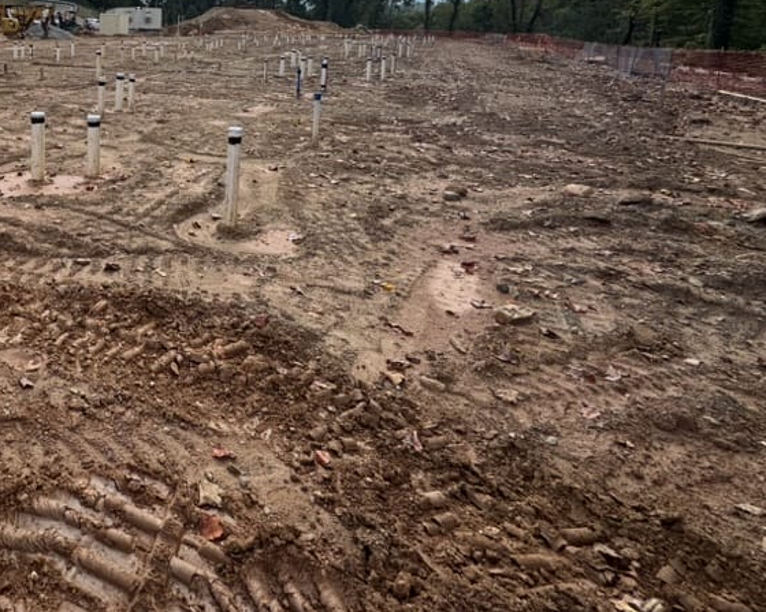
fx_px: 567
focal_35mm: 25
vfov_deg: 51.7
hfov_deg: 59.8
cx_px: 103
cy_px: 90
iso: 40
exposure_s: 1/1880
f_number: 2.2
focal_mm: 2.22
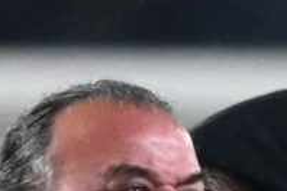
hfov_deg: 0.9
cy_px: 450
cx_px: 217
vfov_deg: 0.6
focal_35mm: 2426
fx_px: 19339
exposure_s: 1/1250
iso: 1600
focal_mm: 400
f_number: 3.2
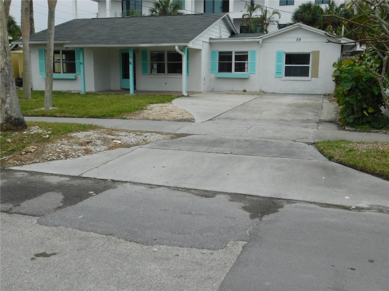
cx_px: 194
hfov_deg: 51.4
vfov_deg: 39.7
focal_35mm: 36
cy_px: 146
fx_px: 405
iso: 125
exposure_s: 1/800
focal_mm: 6.3
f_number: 3.5
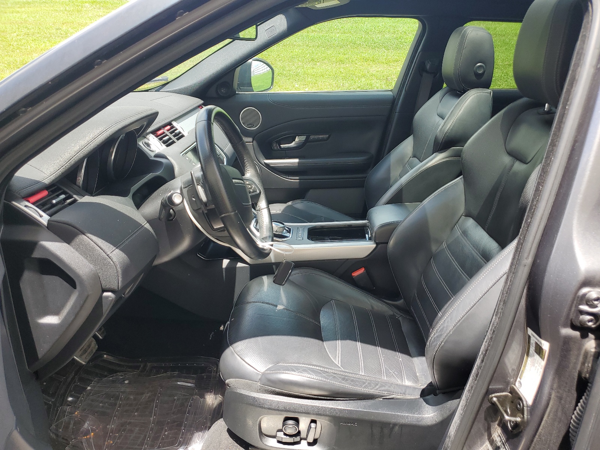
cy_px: 225
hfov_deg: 67.3
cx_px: 300
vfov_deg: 53.1
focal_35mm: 26
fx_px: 451
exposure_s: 1/476
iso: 50
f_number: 1.5
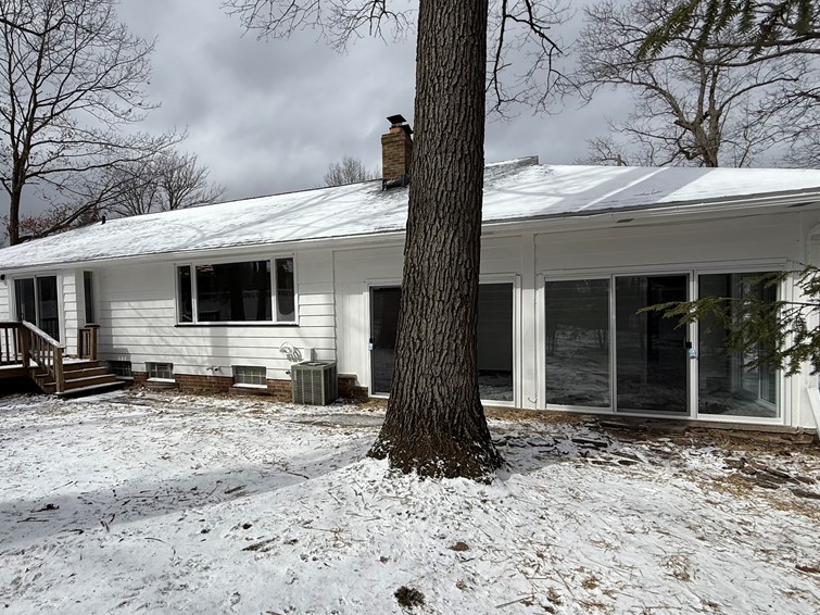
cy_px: 323
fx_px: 450
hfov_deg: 83.9
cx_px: 341
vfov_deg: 68.6
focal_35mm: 19
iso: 50
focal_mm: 2.22
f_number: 2.2
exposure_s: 1/5155
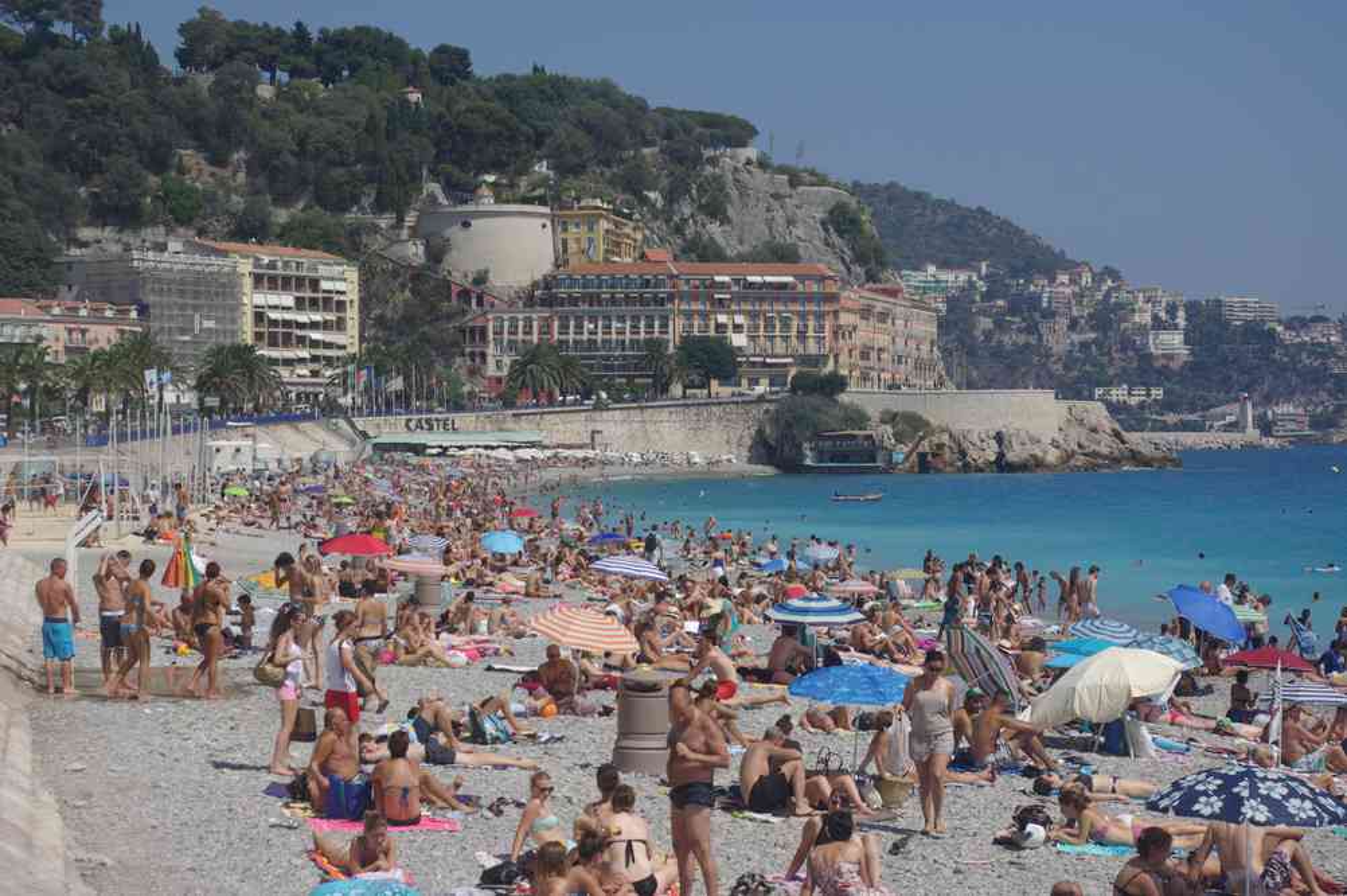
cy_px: 448
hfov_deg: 24.6
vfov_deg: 16.5
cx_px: 674
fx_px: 3084
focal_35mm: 82
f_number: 9.5
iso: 100
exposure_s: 1/250
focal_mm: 55
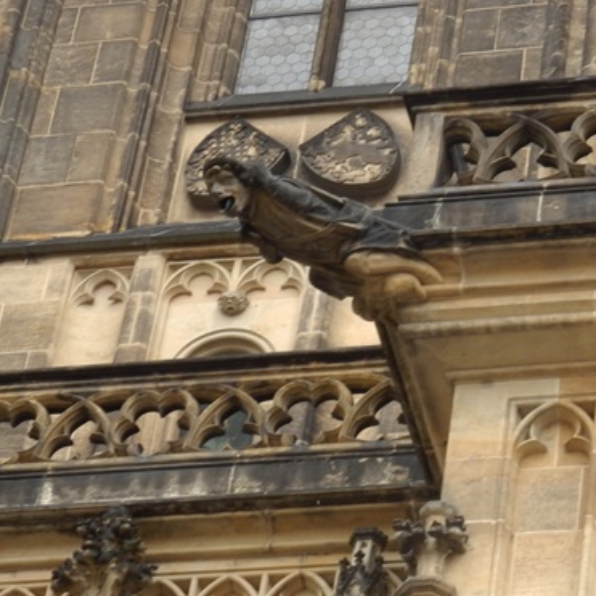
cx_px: 540
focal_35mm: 151
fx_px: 2941
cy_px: 369
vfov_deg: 11.6
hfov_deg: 11.5
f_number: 4.8
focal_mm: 15.8
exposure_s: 1/160
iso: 160
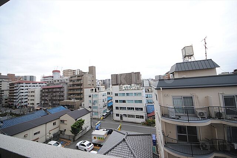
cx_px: 118
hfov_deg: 85.4
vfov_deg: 63.3
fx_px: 128
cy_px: 79
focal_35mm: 20
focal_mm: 13
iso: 100
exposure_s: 1/125
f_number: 5.3
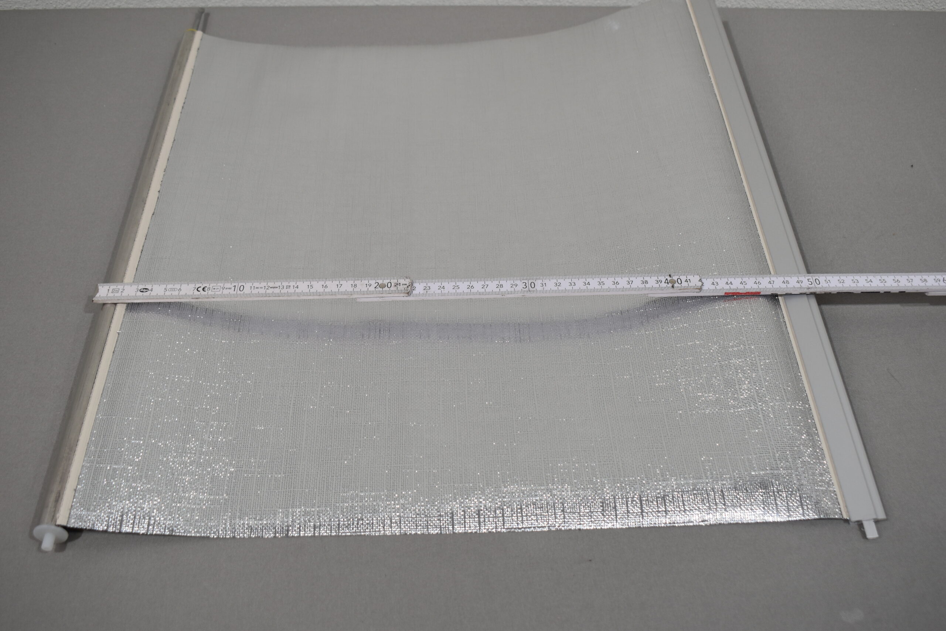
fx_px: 985
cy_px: 316
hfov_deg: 51.3
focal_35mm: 38
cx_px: 473
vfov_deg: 35.5
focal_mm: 25
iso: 360
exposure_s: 1/125
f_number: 5.6
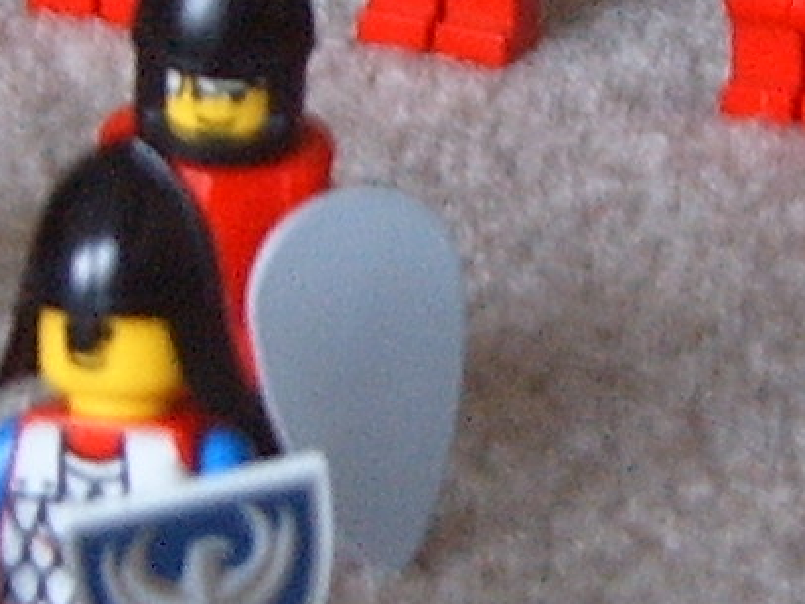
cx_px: 491
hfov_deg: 9.6
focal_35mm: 206
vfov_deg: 7.2
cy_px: 219
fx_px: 4791
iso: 141
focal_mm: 6.2
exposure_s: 1/4
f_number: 2.9
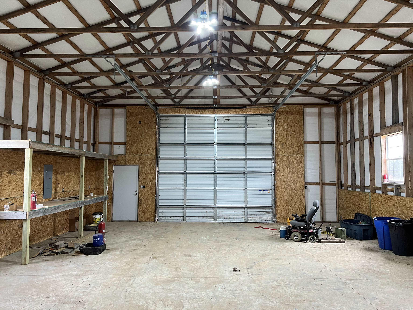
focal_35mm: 26
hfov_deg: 67.3
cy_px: 155
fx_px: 310
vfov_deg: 53.1
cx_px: 206
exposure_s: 1/60
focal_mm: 5.7
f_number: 1.5
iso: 125
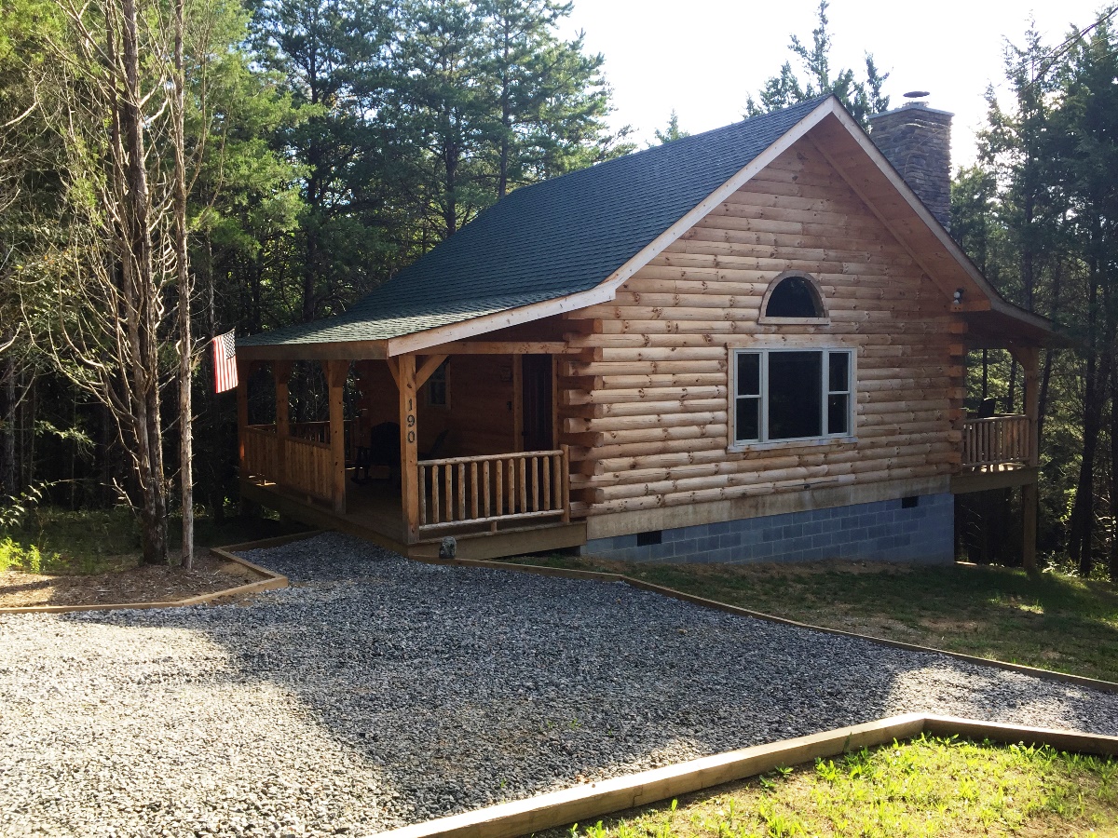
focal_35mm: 29
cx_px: 559
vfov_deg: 48.2
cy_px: 419
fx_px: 937
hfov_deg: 61.7
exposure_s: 1/347
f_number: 2.2
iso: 32
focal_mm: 4.15
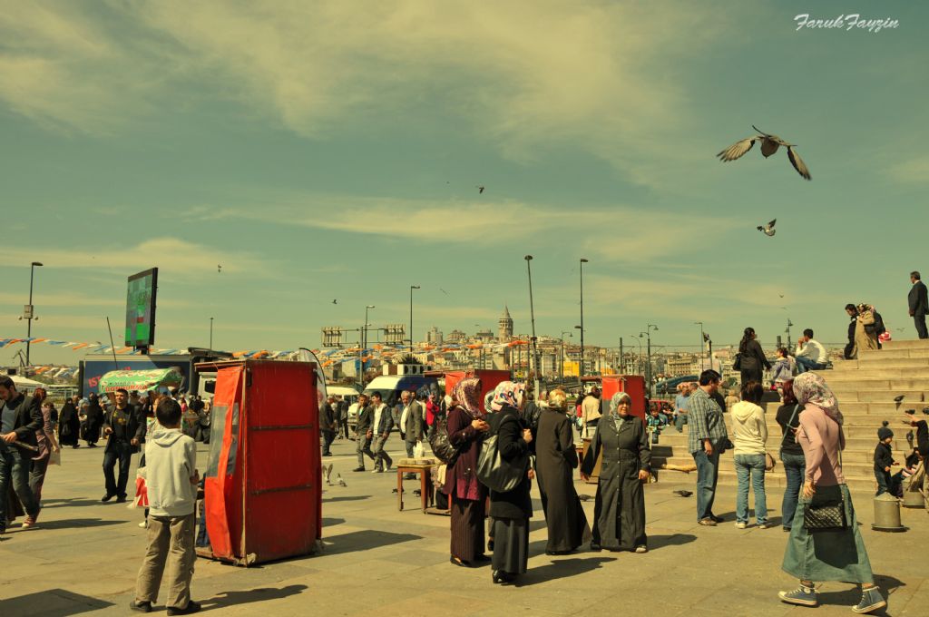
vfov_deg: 41.6
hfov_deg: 59.6
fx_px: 812
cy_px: 308
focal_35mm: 32
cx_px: 464
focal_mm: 21
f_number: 8
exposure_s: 1/640
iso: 200
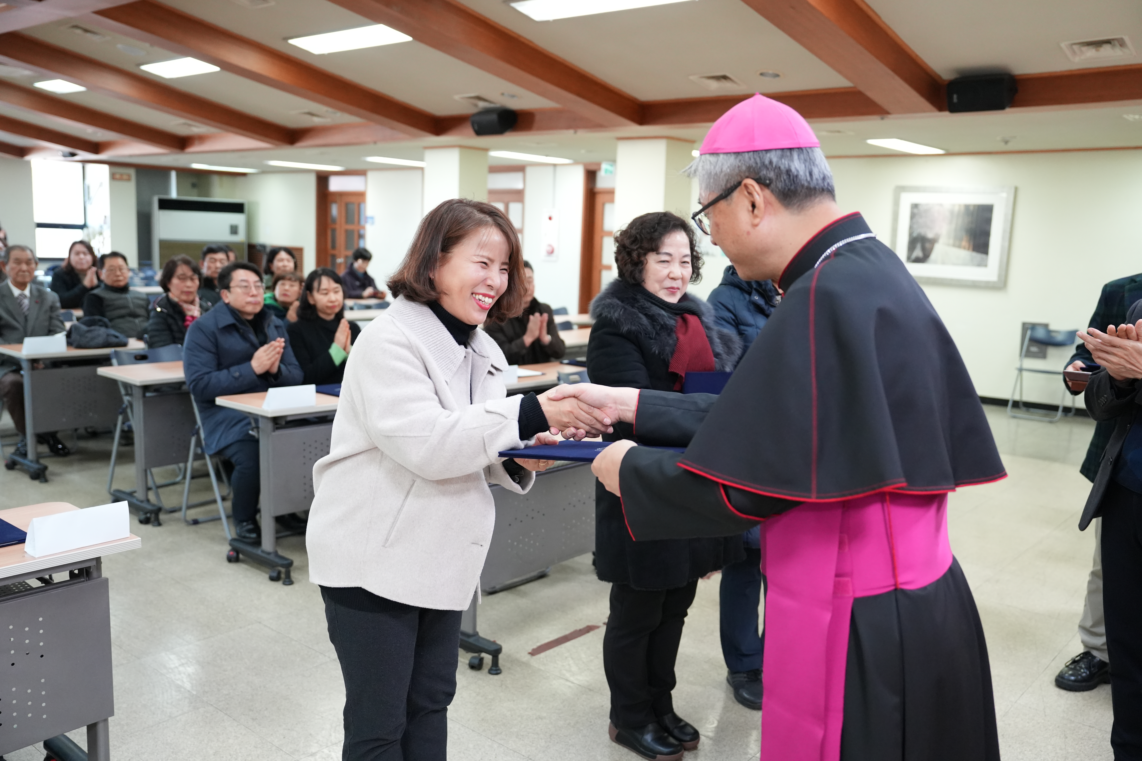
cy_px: 380
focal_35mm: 31
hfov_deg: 60.3
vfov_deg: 42.3
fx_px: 983
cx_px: 571
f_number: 2.8
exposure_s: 1/250
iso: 3200
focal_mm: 31
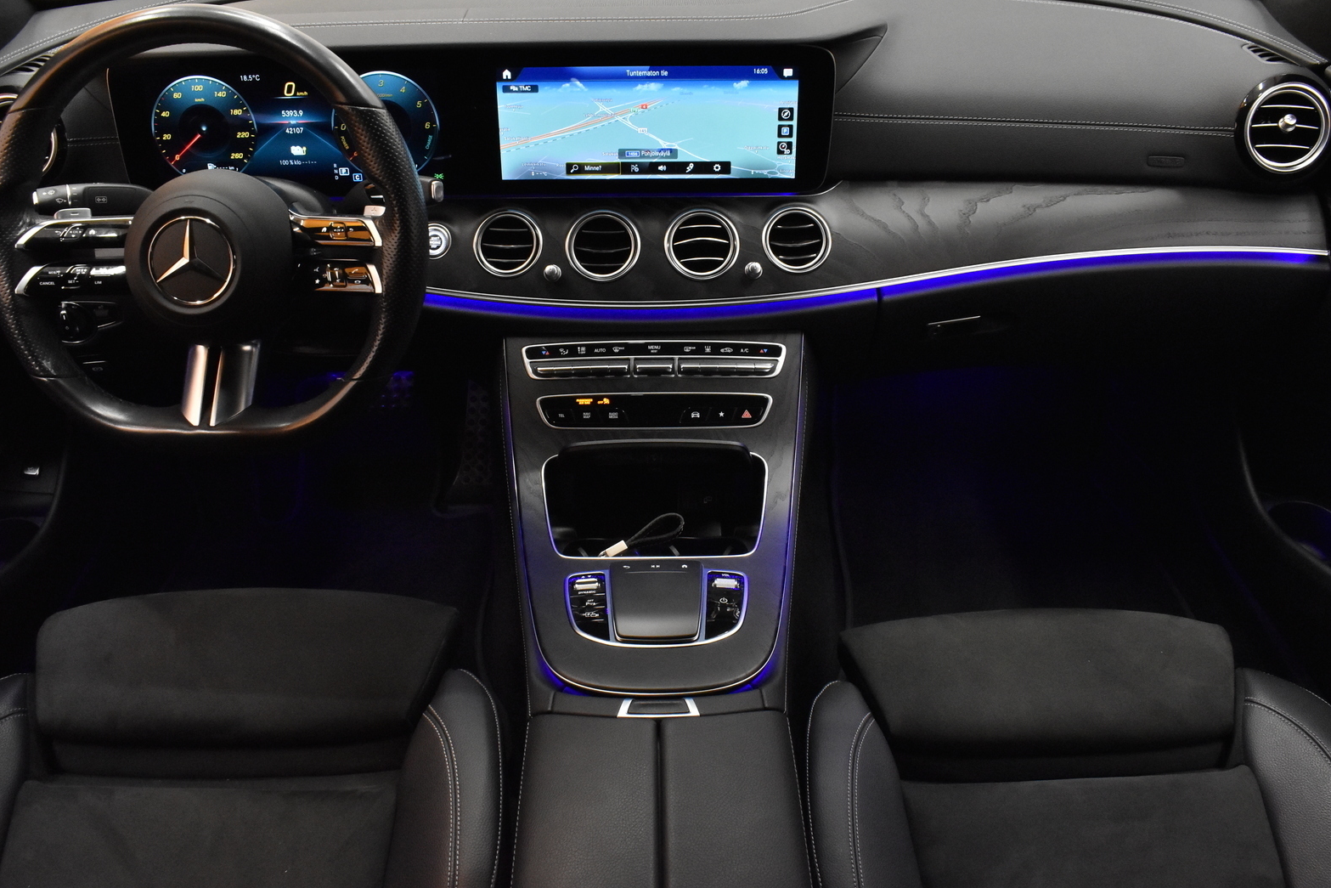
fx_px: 1146
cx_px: 659
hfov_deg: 60.3
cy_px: 434
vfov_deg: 42.3
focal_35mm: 31
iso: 2200
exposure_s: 1/30
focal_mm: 20
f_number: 11
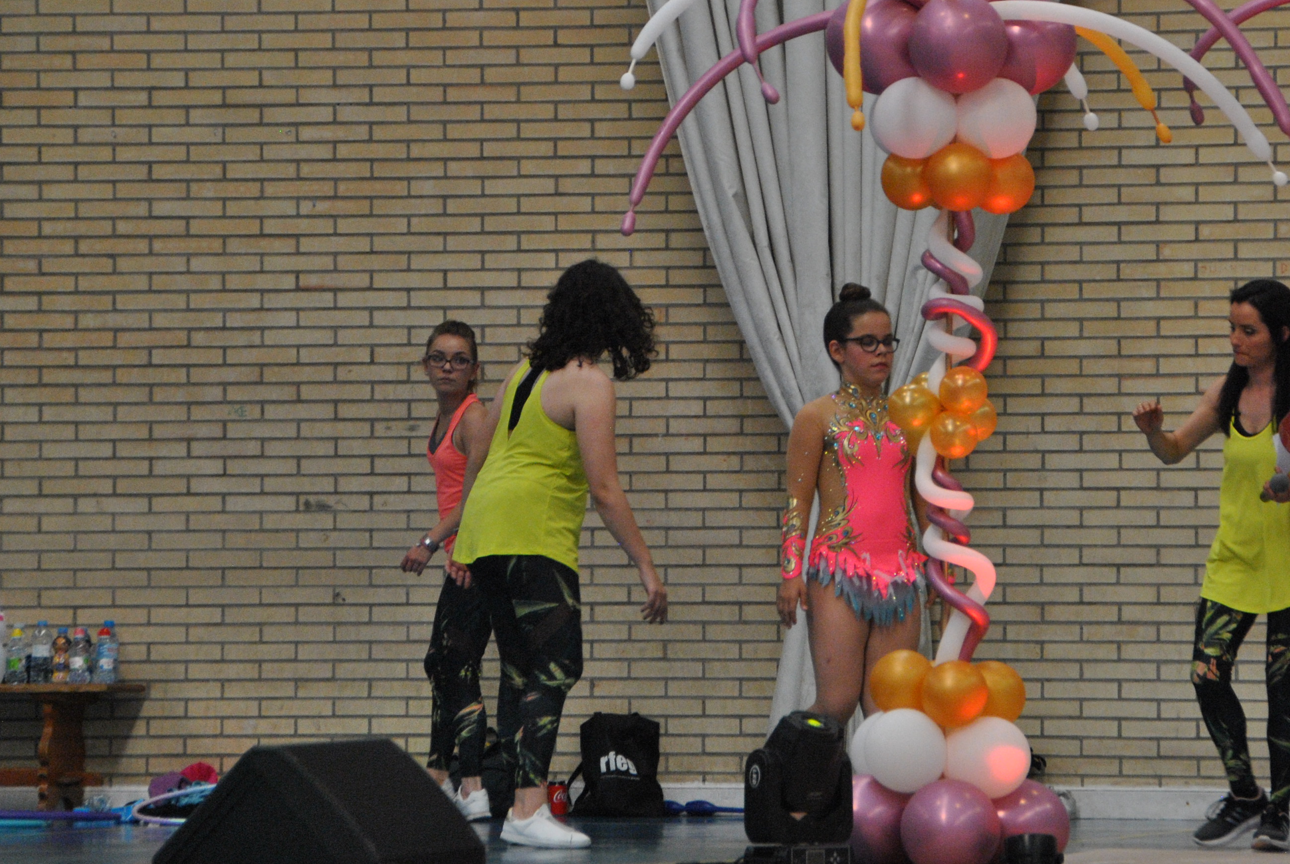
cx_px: 841
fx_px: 6888
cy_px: 350
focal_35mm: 192
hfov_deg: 10.7
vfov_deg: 7.2
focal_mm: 86
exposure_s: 1/200
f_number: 5.3
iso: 800
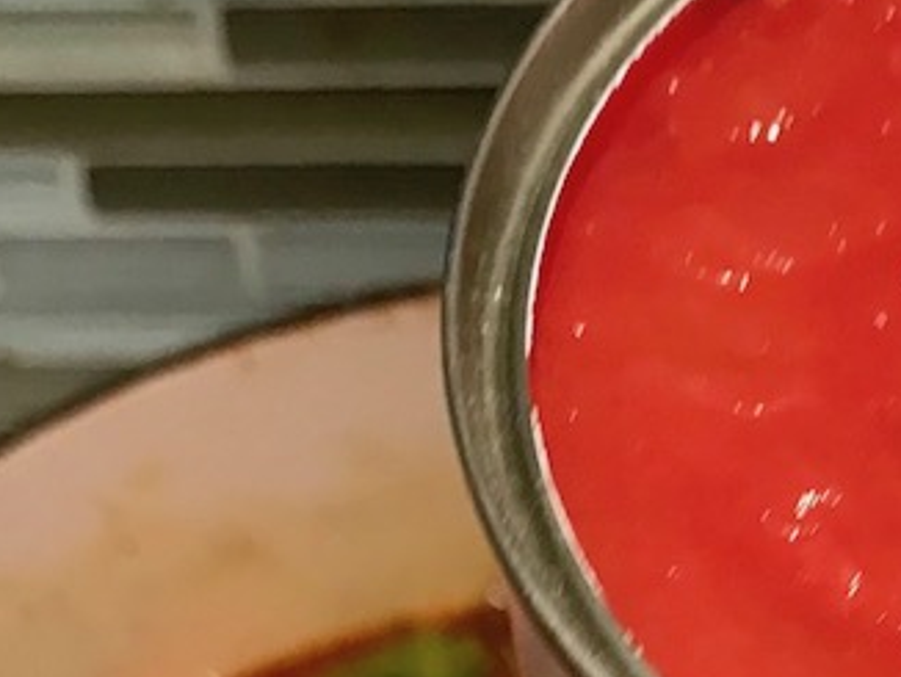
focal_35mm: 103
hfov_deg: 18.9
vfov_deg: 13.2
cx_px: 672
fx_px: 2683
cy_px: 1169
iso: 40
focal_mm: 3.99
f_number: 1.8
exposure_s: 1/17
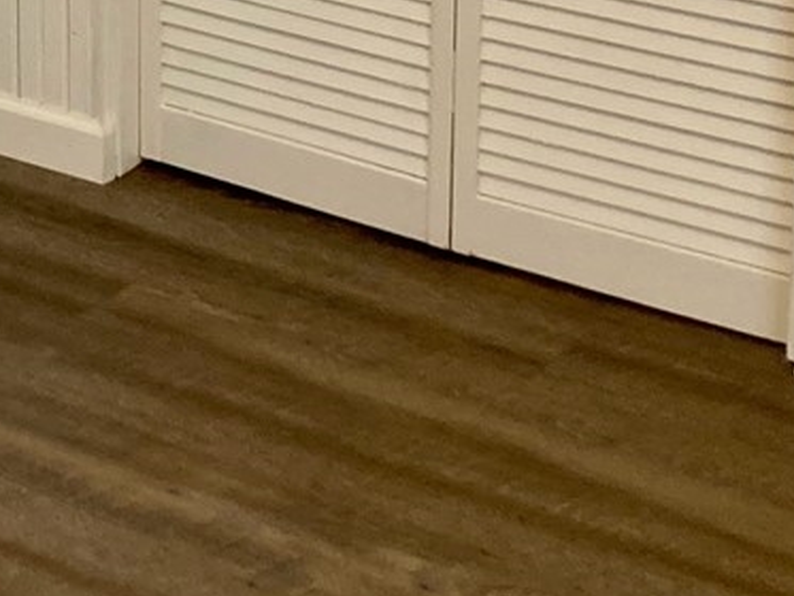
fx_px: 2753
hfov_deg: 15.2
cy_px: -415
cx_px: -375
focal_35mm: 120
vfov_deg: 11.6
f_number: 1.8
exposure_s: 1/60
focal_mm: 3.99
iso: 64
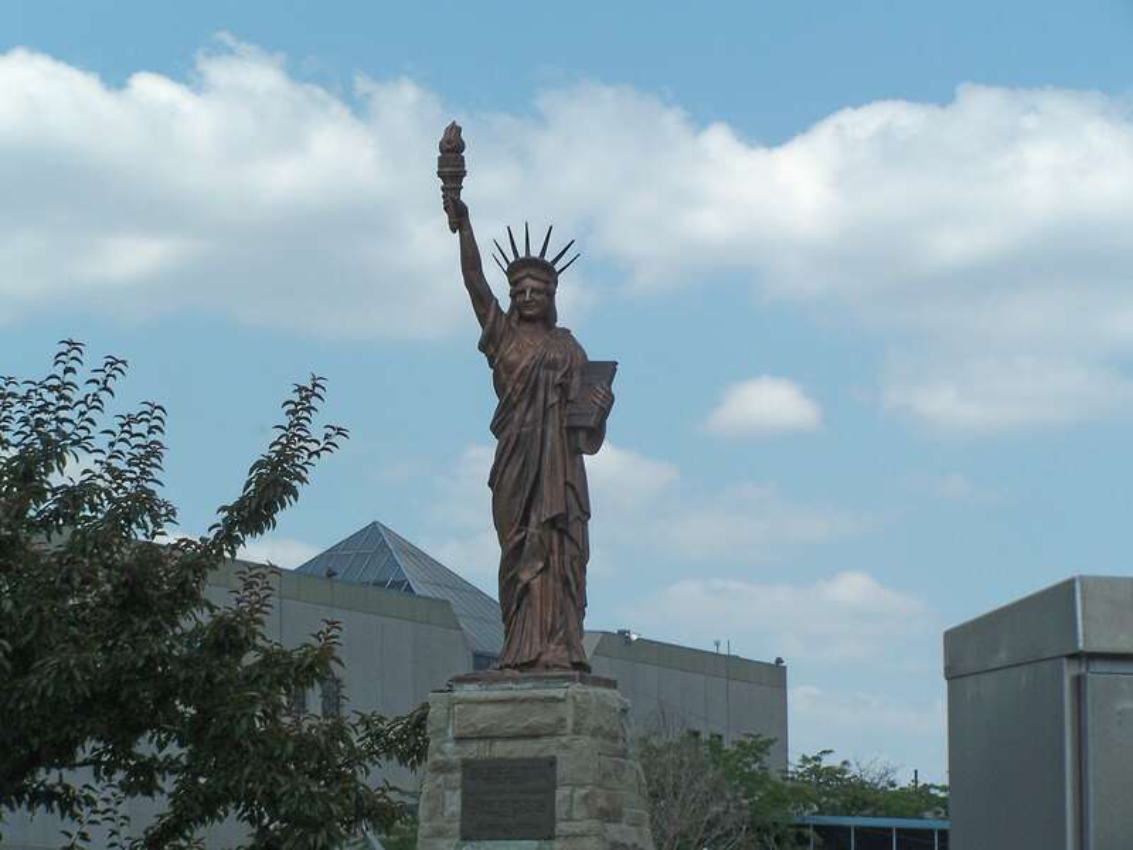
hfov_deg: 16.8
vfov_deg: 12.7
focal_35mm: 117
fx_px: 3829
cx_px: 566
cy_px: 425
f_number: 4.5
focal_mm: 19.4
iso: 80
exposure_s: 1/1000
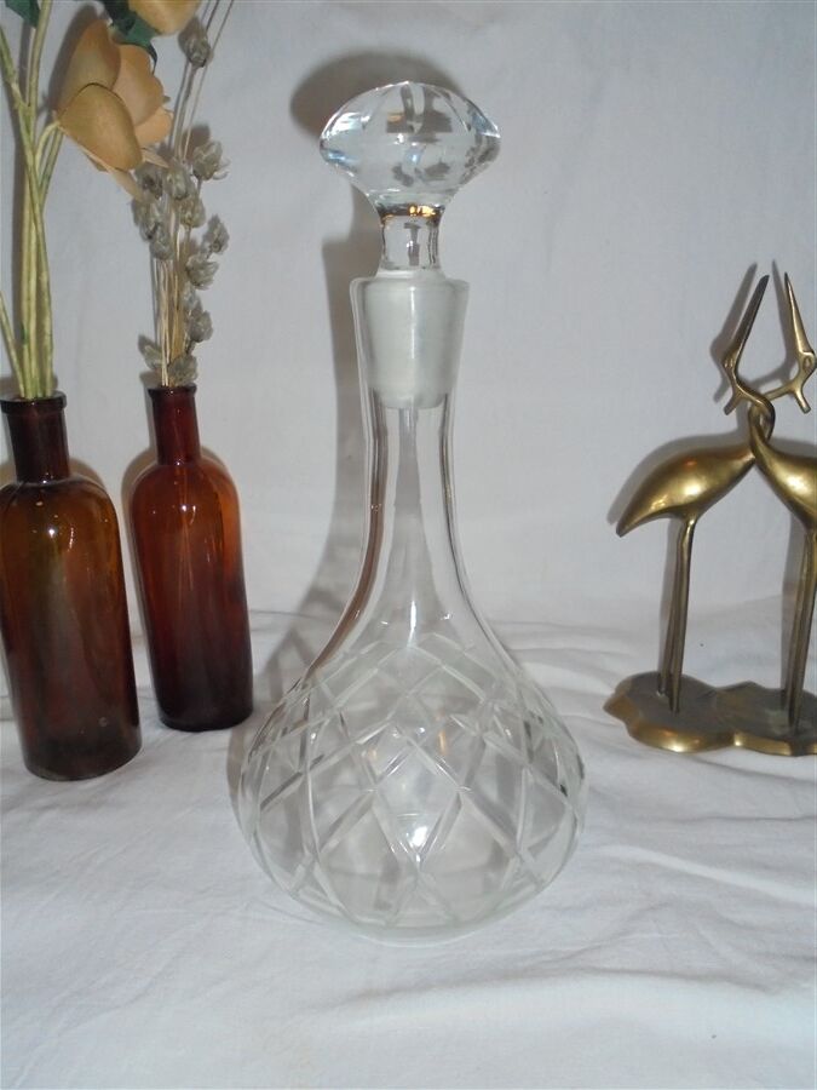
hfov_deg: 48.2
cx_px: 408
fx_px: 913
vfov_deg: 61.7
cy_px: 545
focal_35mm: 29
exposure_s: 1/40
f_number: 11.8
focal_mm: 5.3
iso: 400
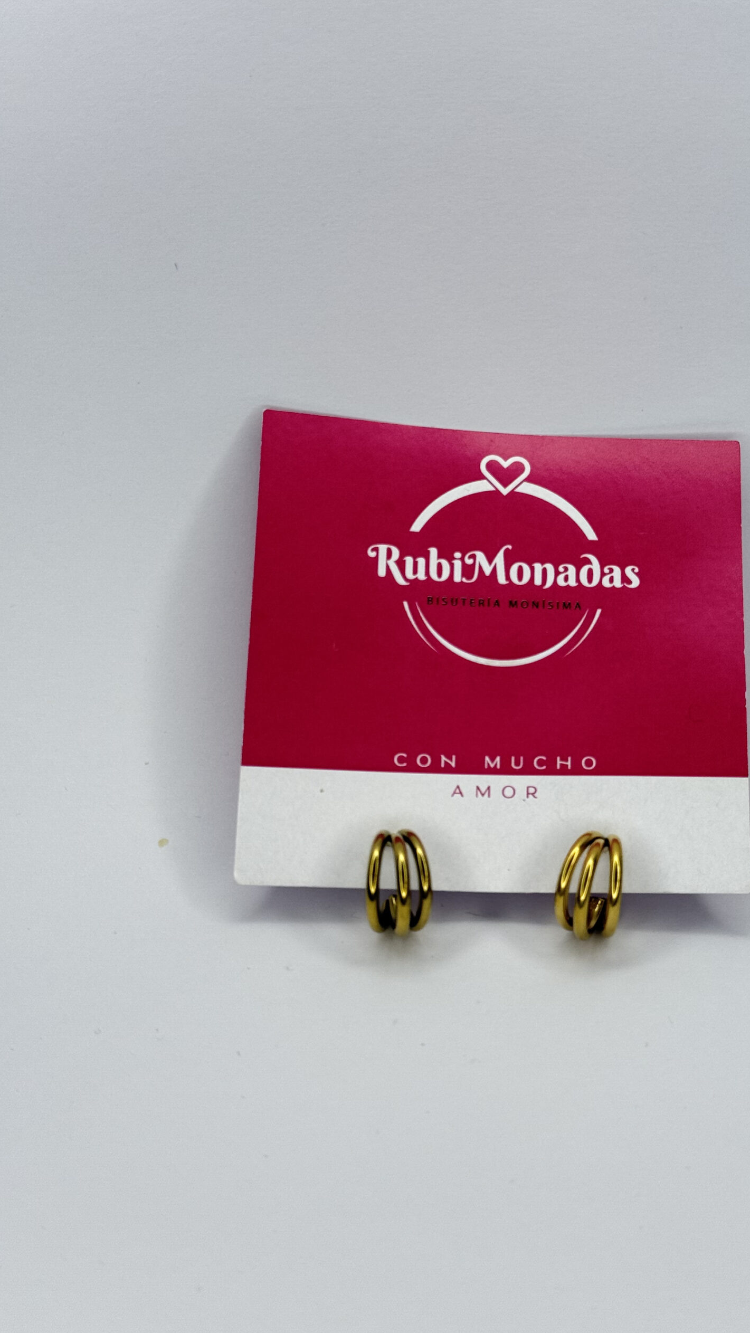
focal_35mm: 53
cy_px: 672
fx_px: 1874
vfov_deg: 39.2
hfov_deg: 22.5
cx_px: 495
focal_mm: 6.76
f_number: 1.78
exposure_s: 1/127
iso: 80
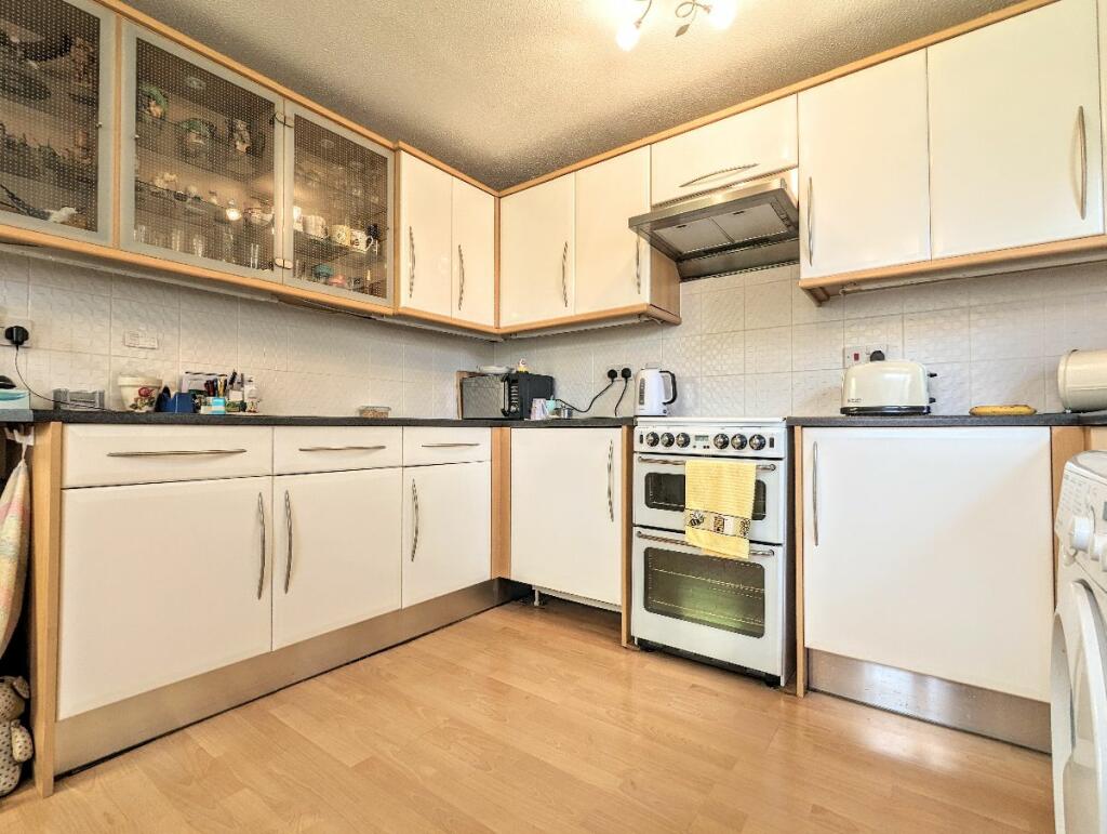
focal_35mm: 16
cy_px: 417
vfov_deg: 78.2
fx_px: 512
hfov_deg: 94.4
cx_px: 554
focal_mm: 2.35
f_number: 2.2
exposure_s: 1/50
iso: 56
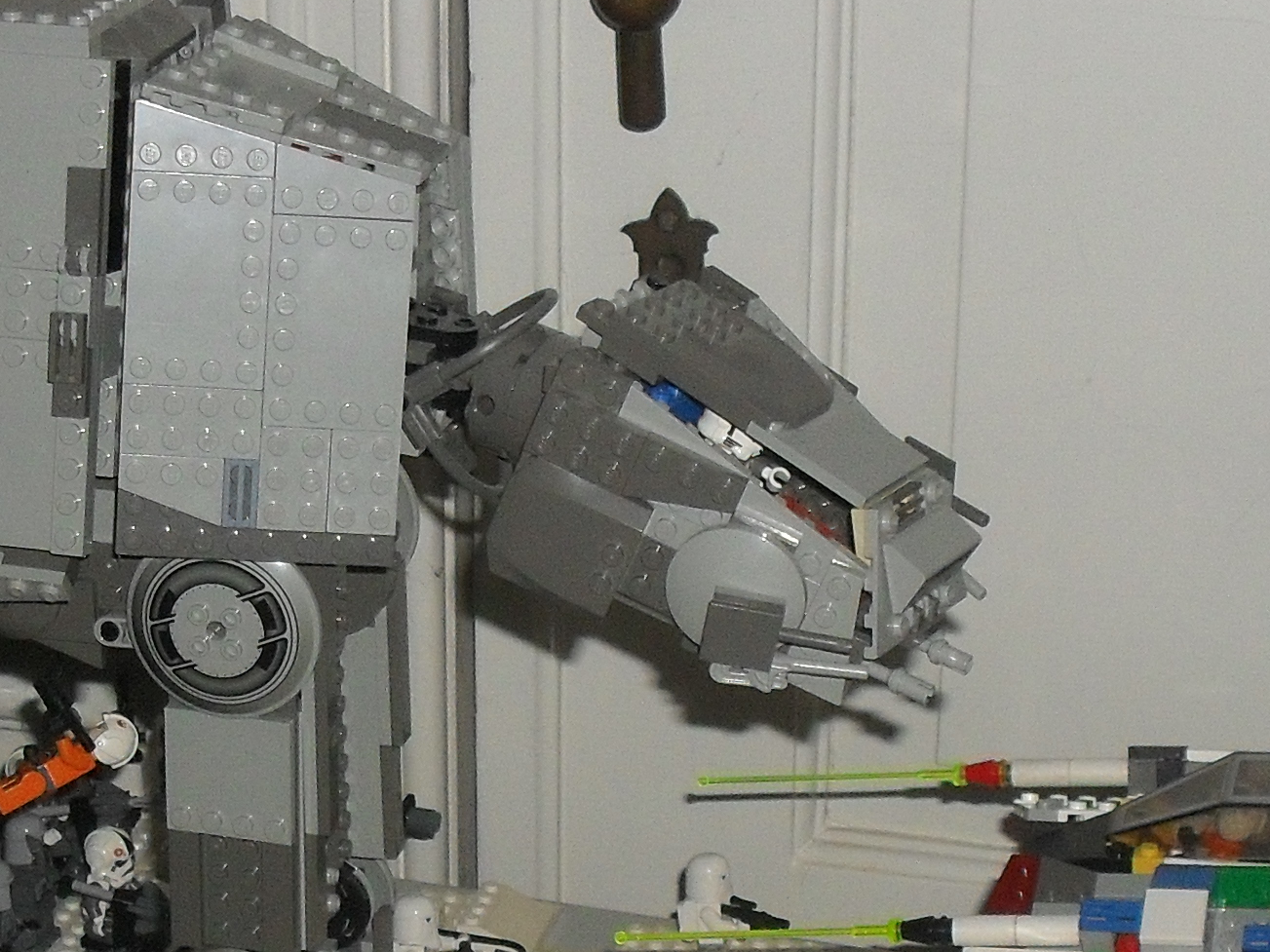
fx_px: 3595
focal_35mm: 98
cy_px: 1038
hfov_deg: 20.0
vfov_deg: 14.7
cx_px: 659
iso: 200
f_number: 3.2
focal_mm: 6.3
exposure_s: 1/45
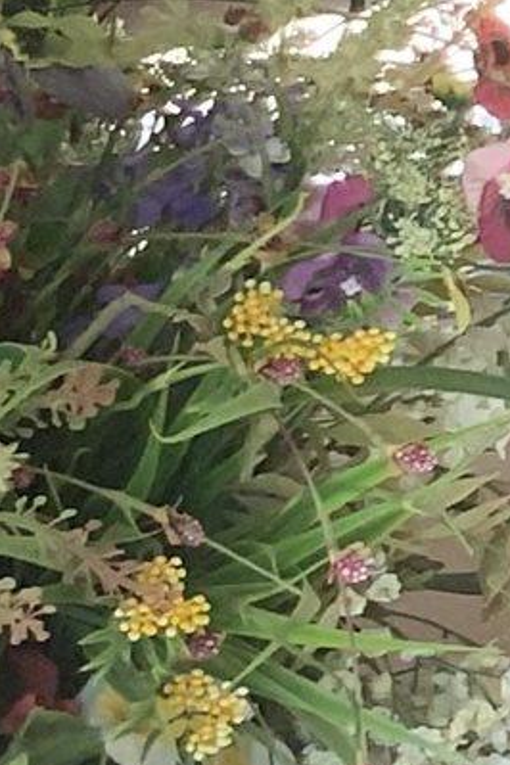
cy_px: -65
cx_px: 2724
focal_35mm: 208
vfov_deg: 9.8
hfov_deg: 5.0
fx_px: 4420
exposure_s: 1/117
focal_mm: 4.25
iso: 100
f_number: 1.8
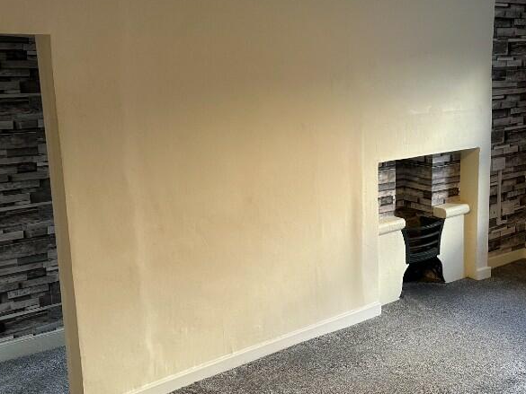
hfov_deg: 44.0
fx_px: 638
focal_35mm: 42
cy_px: 180
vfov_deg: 34.3
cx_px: 360
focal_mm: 6.86
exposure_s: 1/50
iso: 200
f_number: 1.78
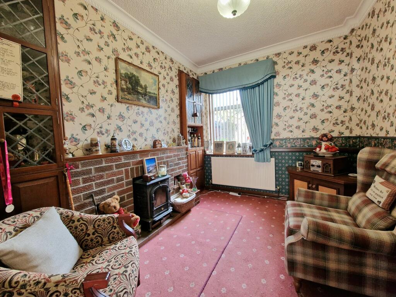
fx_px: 149
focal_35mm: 13
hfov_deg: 106.2
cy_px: 148
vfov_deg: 89.9
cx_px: 198
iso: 250
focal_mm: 2.2
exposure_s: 1/50
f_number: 2.2
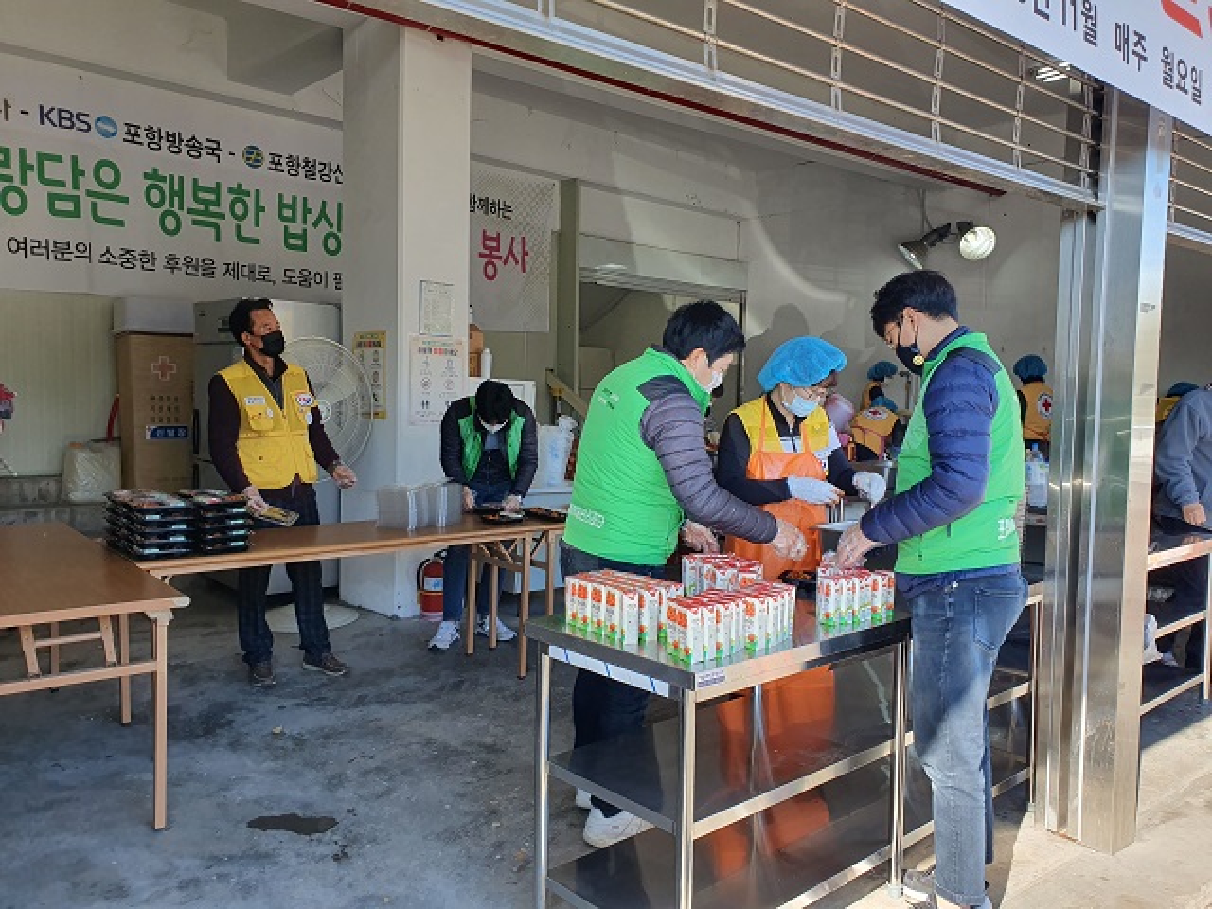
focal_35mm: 26
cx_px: 606
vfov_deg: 53.1
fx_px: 910
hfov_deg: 67.3
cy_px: 454
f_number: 2.4
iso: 50
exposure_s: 1/244
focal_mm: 4.32
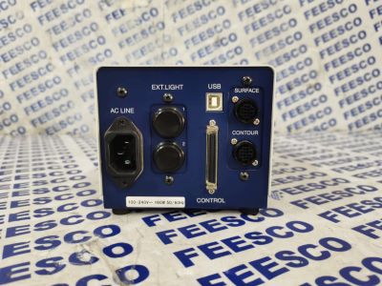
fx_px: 287
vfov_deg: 53.1
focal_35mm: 26
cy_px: 143
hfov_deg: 67.3
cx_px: 191
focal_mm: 5.58
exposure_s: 1/33.3
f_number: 1.8
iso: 640
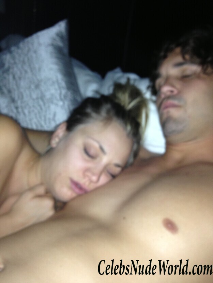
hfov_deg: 43.0
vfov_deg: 55.3
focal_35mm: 33
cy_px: 142
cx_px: 106
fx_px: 271
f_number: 2.4
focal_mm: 4.13
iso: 125
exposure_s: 1/16
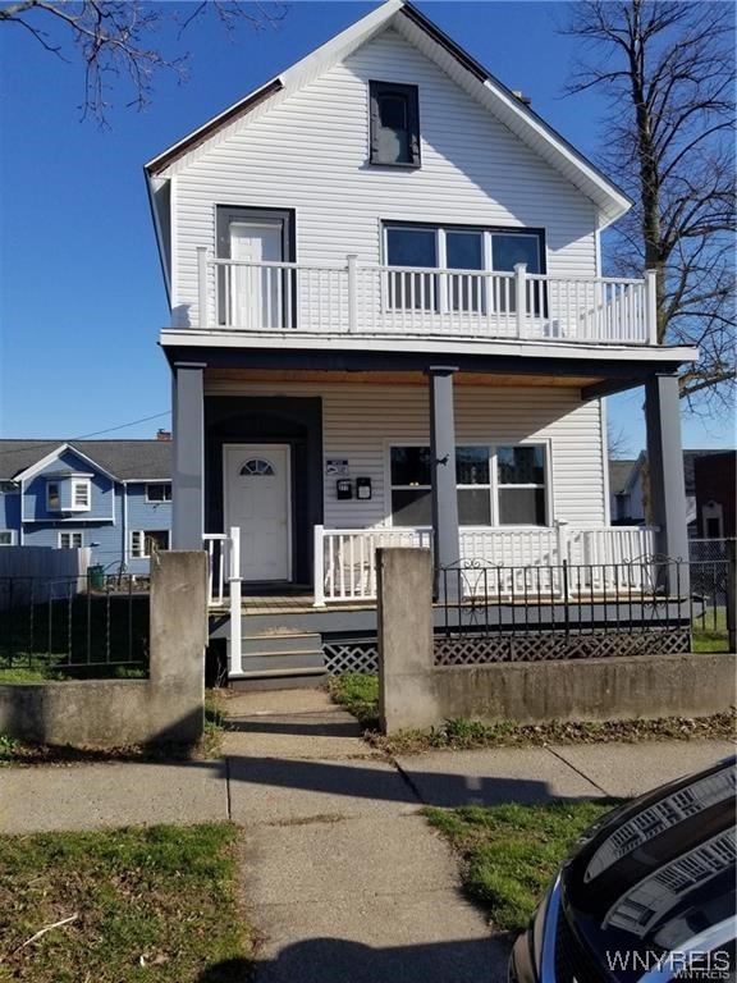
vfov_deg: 67.3
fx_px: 738
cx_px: 368
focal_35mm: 26
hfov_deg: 53.1
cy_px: 492
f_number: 1.7
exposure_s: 1/2800
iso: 50
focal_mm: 4.25
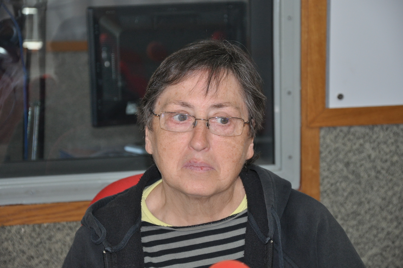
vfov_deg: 11.4
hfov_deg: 17.1
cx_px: 202
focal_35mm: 120
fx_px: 1342
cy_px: 134
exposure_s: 1/60
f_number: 5.3
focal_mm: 80
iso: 800
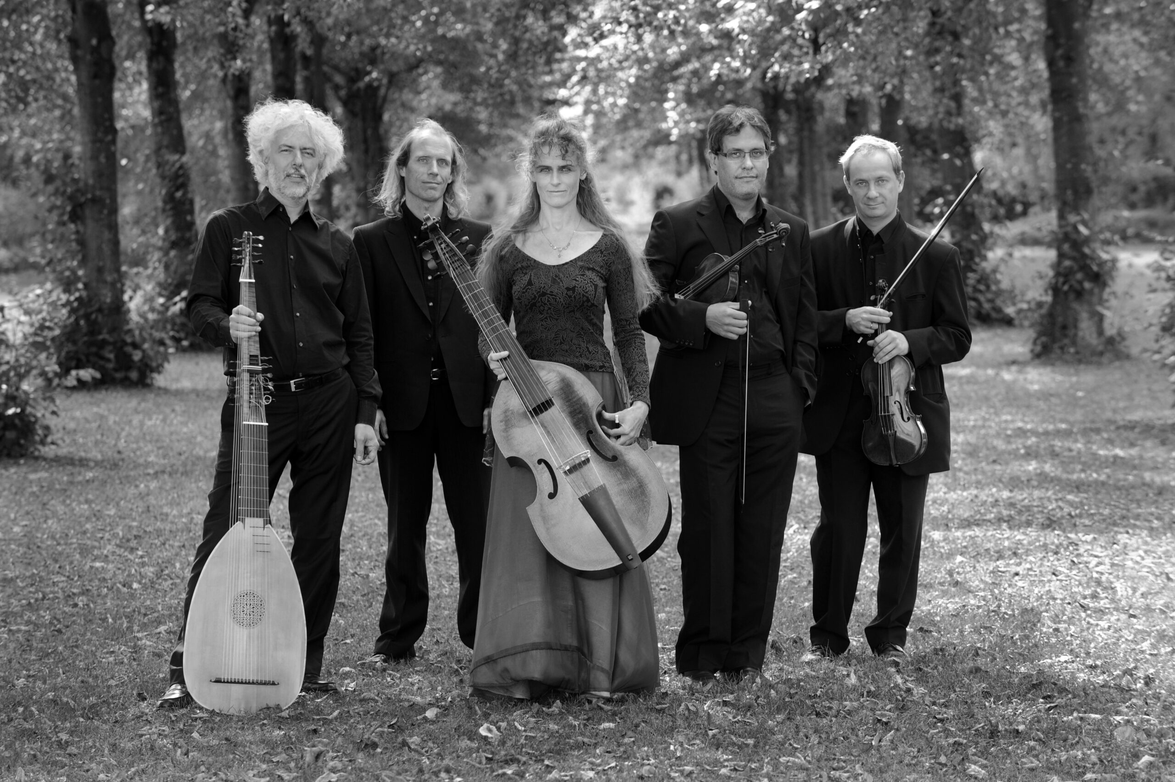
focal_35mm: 140
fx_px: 4566
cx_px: 588
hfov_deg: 14.7
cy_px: 391
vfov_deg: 9.8
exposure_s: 1/125
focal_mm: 140
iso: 400
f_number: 6.3
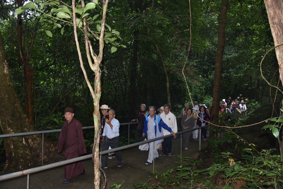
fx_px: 244
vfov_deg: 42.4
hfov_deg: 60.3
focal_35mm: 31
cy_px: 94
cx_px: 142
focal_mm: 31
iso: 640
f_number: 4.5
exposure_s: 1/60
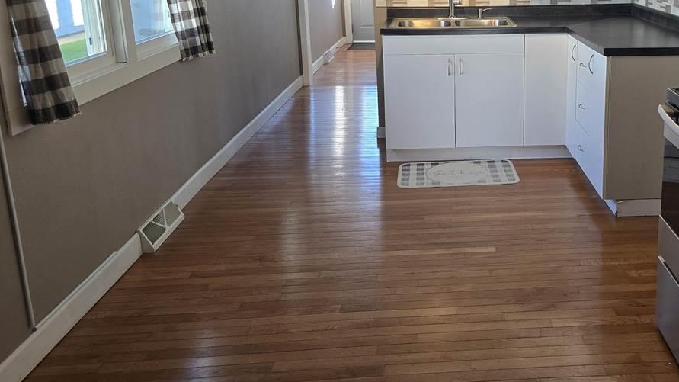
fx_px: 648
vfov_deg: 32.0
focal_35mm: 36
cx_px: 482
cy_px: 82
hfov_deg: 53.5
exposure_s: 1/180
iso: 125
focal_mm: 6.3
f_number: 1.7
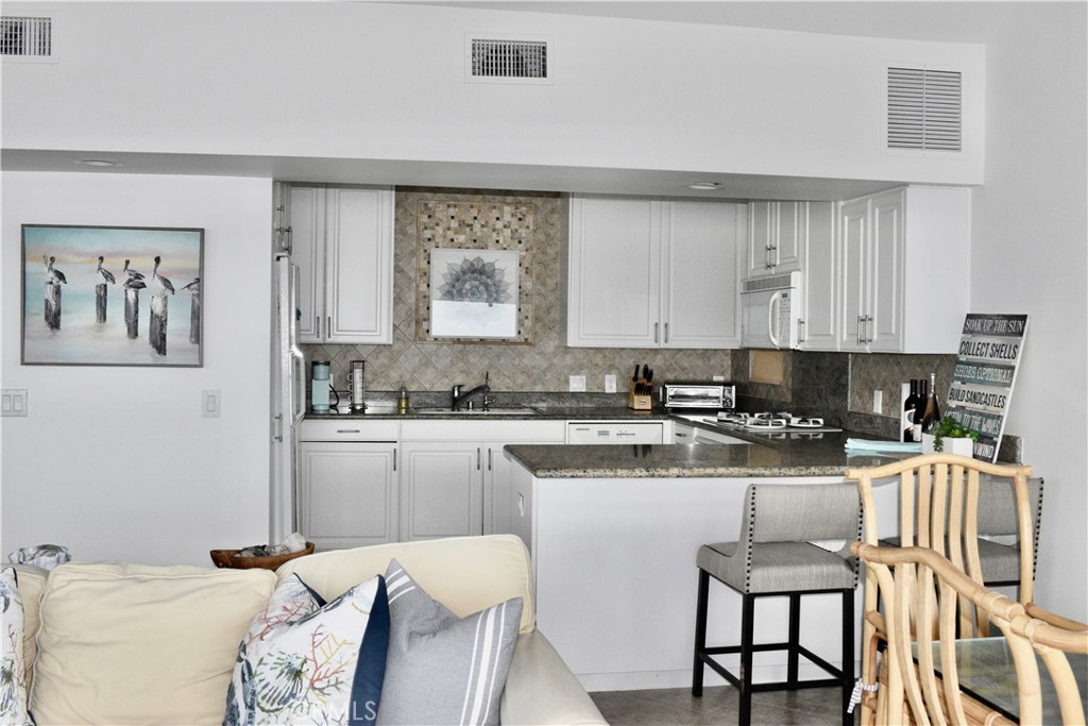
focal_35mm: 34
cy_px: 363
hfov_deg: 55.1
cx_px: 544
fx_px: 1043
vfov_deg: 38.4
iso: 1600
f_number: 11
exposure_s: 1/50
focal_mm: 23
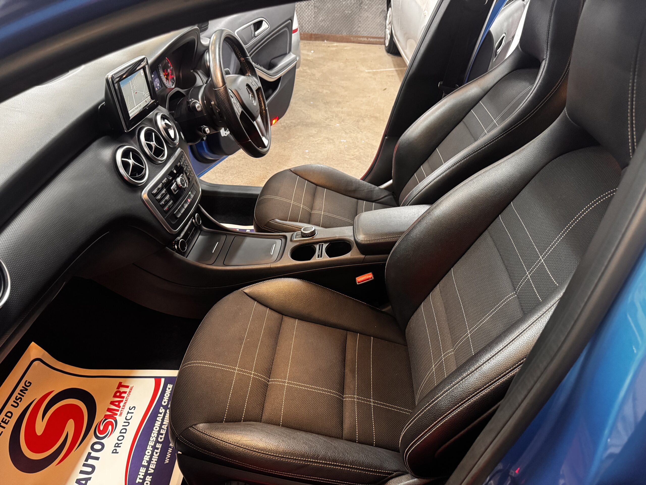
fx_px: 448
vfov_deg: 56.8
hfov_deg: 71.6
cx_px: 323
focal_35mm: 24
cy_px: 242
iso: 640
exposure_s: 1/33
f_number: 1.78
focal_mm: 6.76
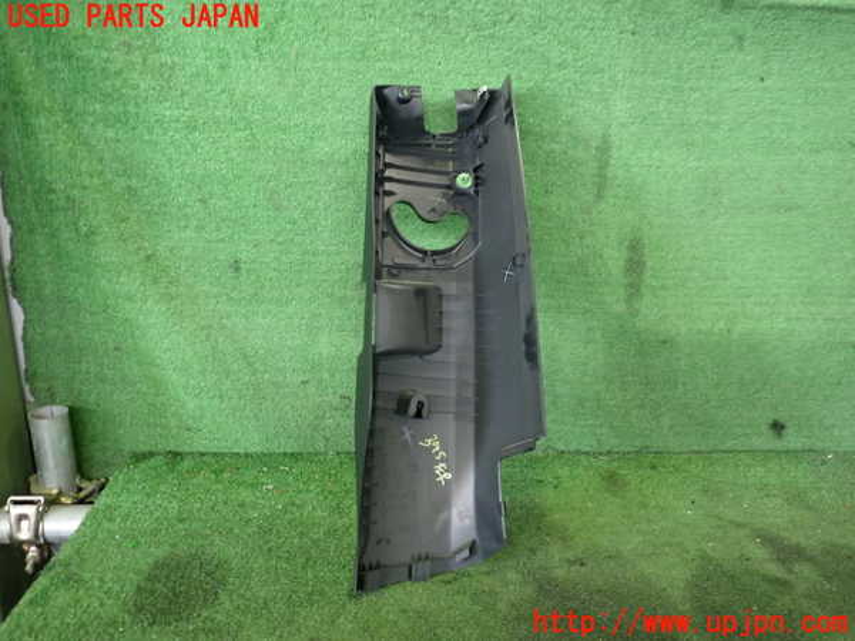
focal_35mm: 30
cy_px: 320
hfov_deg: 60.0
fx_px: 741
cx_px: 428
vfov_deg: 46.8
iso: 400
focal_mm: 5.4
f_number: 2.3
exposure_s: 1/30
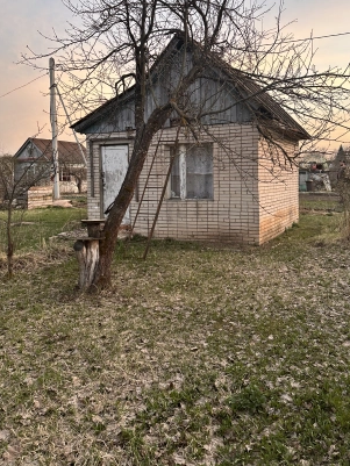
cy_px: 196
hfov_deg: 49.6
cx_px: 203
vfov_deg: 63.1
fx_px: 377
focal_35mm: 28
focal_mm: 6.86
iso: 100
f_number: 1.78
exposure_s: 1/121
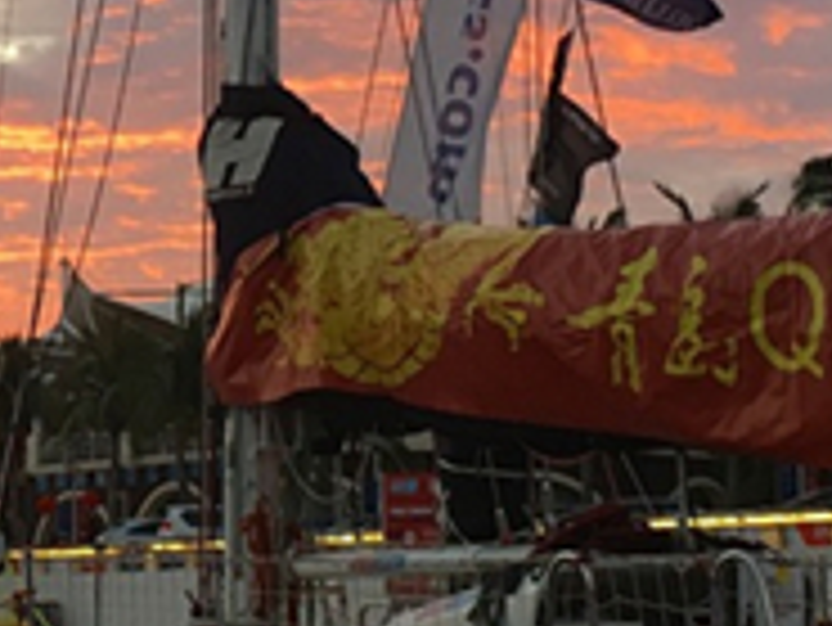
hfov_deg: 20.4
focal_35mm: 94
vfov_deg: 15.7
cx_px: 85
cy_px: 158
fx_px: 2261
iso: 32
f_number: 2.2
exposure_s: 1/33
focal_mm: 4.15
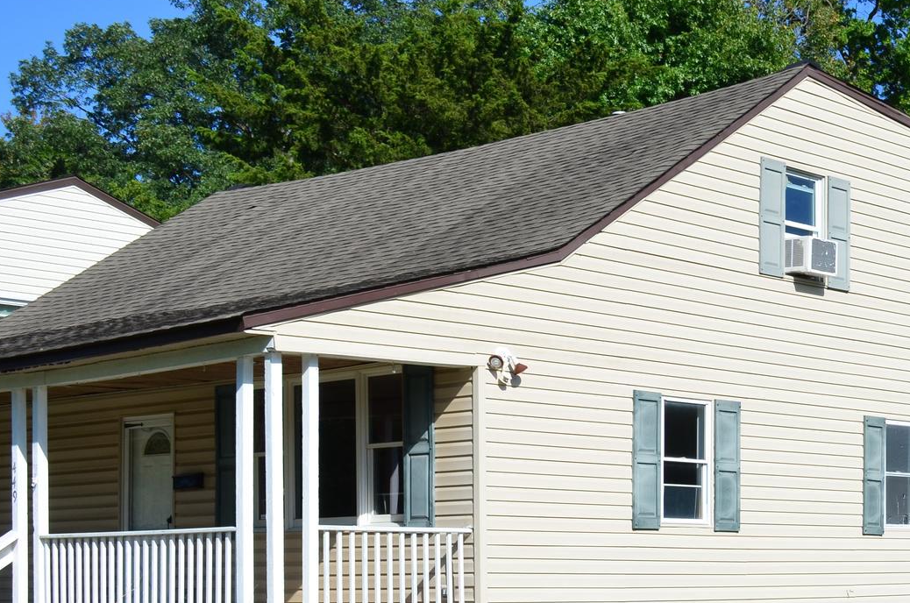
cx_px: 828
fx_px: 1791
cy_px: 581
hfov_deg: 27.4
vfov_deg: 18.7
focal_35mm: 71
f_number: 6.3
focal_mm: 24
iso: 200
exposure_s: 1/400
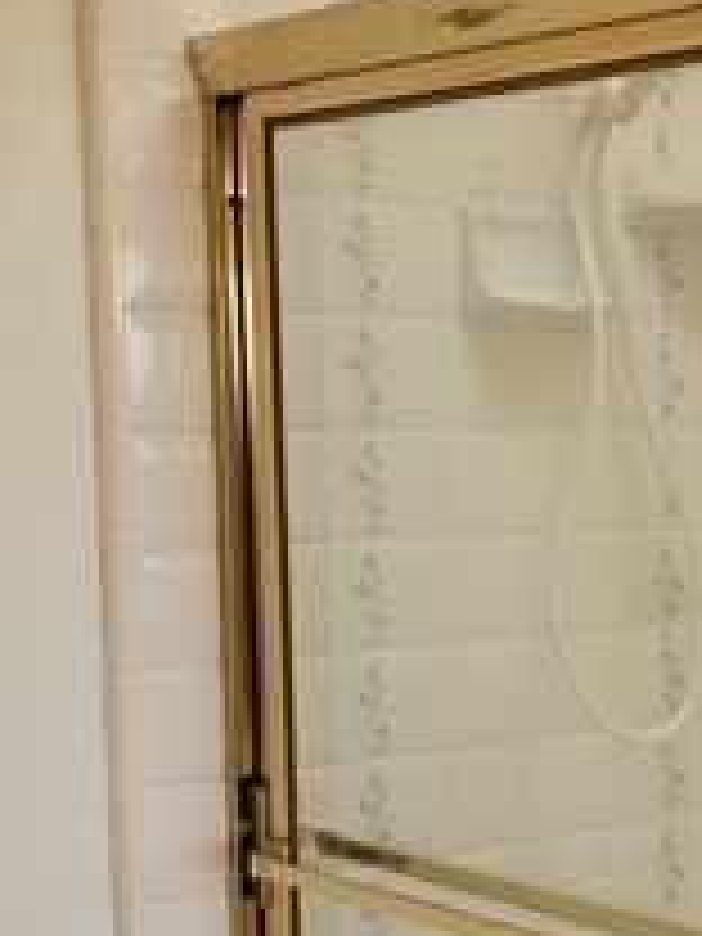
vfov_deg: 24.2
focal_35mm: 80
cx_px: 864
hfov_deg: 17.5
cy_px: 693
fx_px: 2163
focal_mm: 4.3
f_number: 2.4
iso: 50
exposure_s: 1/60
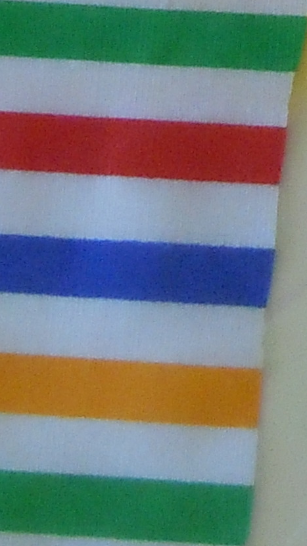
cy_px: -193
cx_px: 841
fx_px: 2462
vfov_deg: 12.2
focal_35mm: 170
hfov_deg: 6.6
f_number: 3.5
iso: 800
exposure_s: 1/40
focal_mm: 5.4
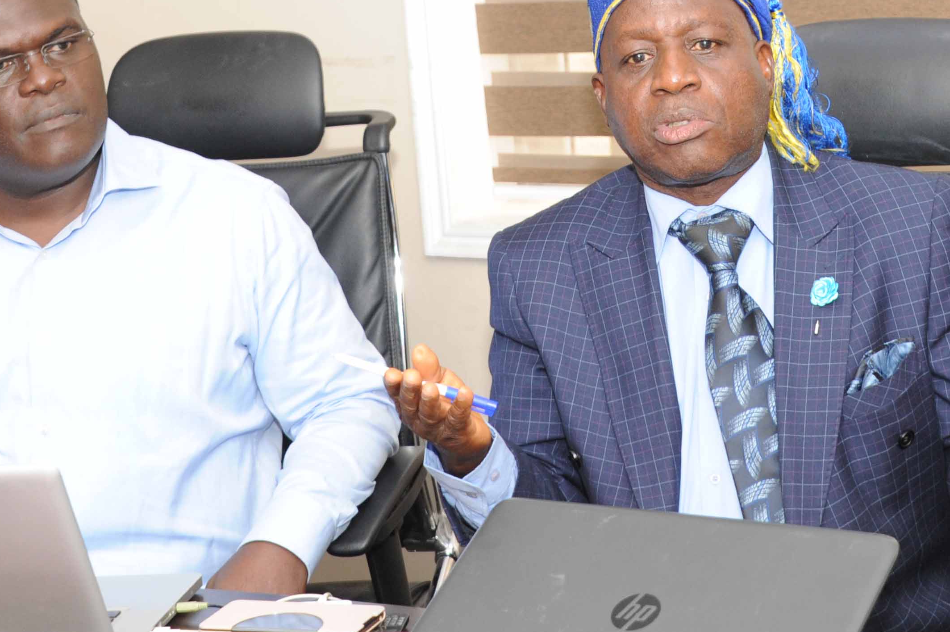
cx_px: 644
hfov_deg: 21.2
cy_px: 185
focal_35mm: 96
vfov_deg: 14.2
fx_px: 2532
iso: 1600
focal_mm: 48
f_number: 6.3
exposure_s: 1/80
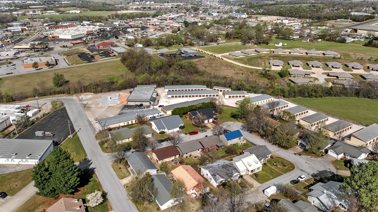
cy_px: 92
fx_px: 271
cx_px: 188
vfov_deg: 42.8
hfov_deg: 69.9
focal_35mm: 27
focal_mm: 12.29
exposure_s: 1/2000
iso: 100
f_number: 2.8
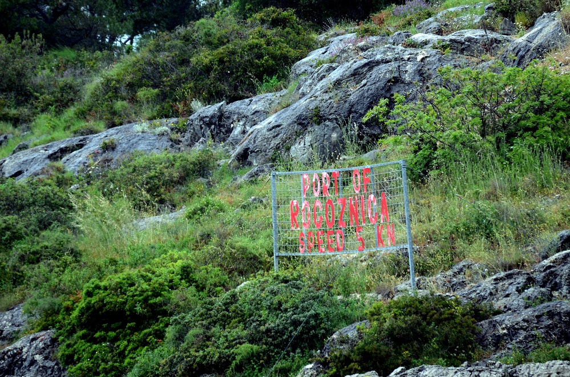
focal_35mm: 450
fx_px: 7108
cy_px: 188
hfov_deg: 4.6
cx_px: 285
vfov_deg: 3.0
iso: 100
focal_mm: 300
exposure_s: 1/160
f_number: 5.6
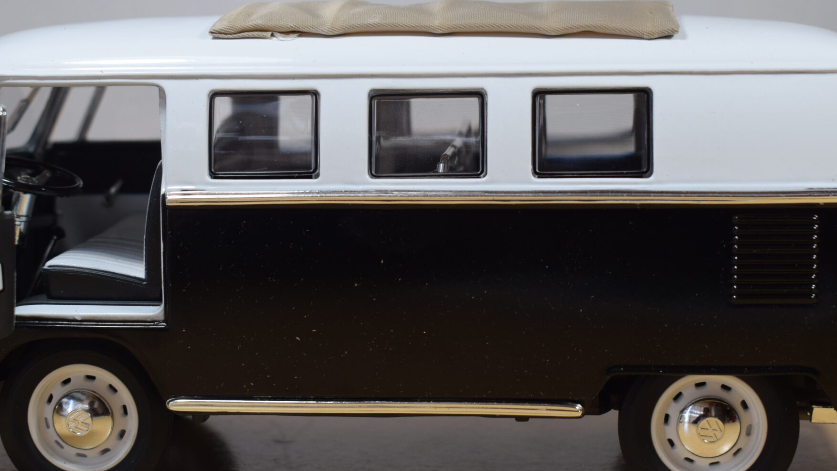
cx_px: 420
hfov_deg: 27.2
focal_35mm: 78
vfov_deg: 15.5
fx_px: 1731
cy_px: 278
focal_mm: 34
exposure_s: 1/160
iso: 400
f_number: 6.3
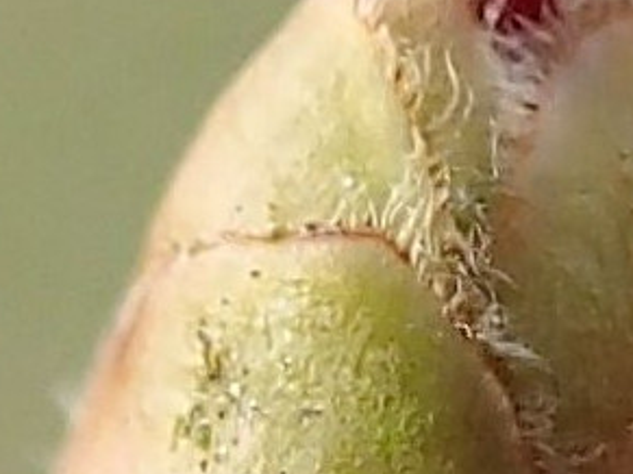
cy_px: 646
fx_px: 3765
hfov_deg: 9.6
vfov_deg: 7.1
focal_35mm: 206
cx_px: 342
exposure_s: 1/160
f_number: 3.2
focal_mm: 5.5
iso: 100
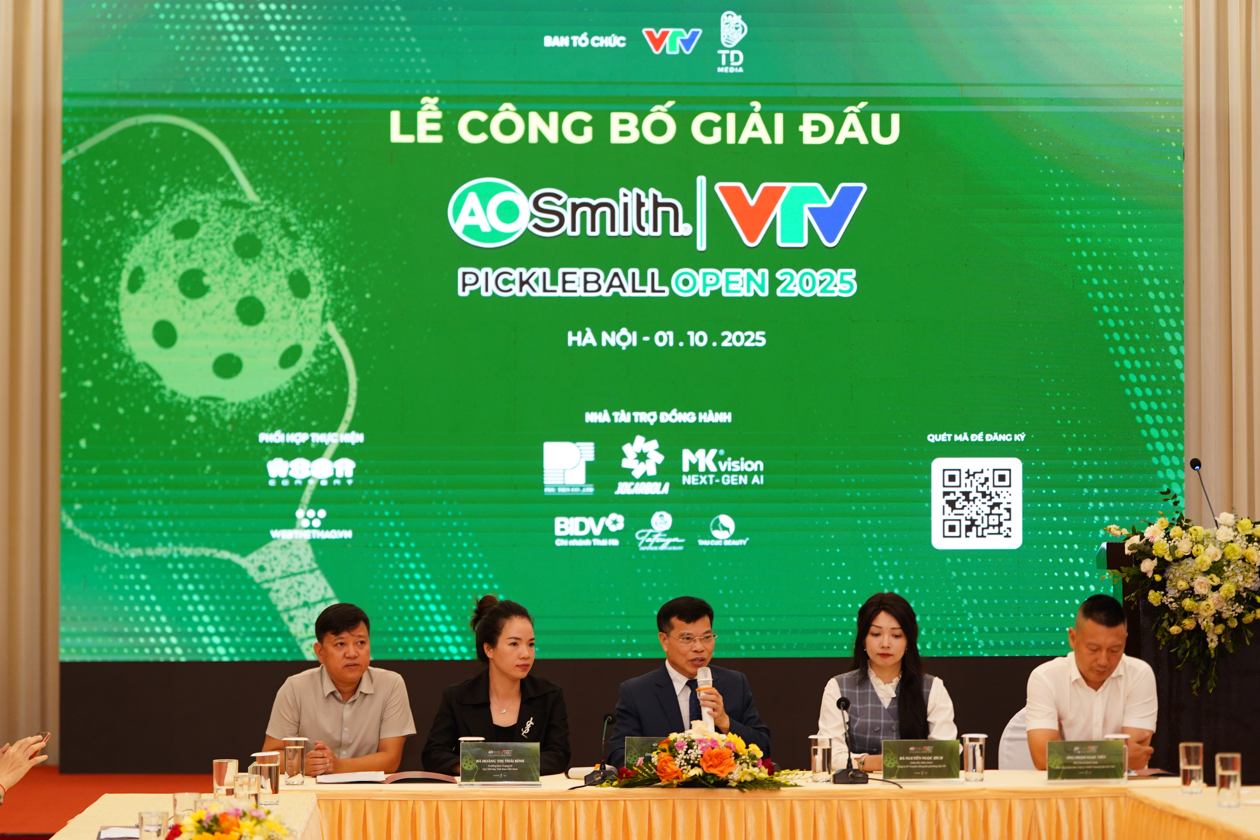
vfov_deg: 13.3
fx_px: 3605
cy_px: 420
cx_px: 630
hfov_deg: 19.8
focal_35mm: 103
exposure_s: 1/160
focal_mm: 103
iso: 1000
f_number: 2.8
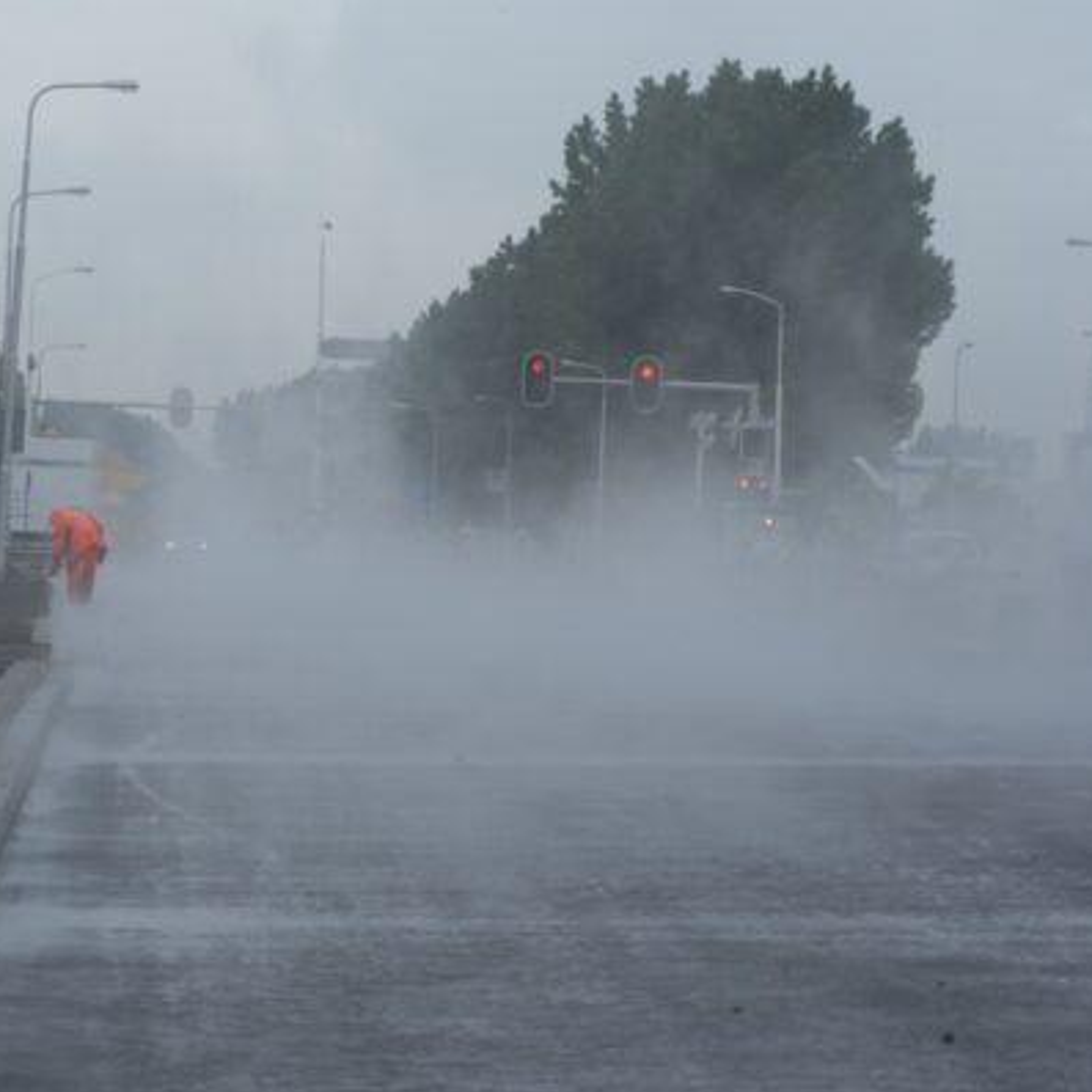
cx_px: 283
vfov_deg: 12.9
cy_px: 545
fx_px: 4818
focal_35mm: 135
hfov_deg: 12.9
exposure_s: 1/10
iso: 100
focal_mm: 70
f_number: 32
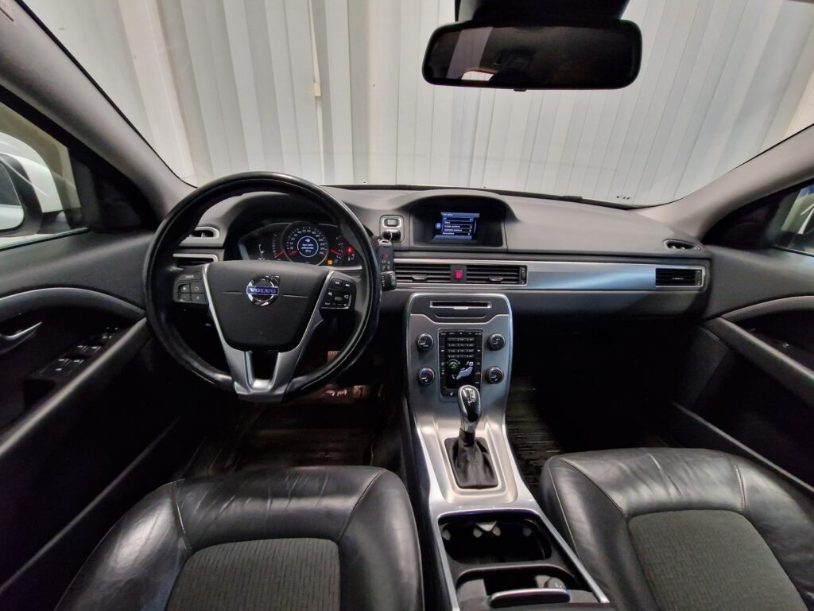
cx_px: 407
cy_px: 306
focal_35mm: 13
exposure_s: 1/50
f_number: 2.2
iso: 320
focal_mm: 2.2
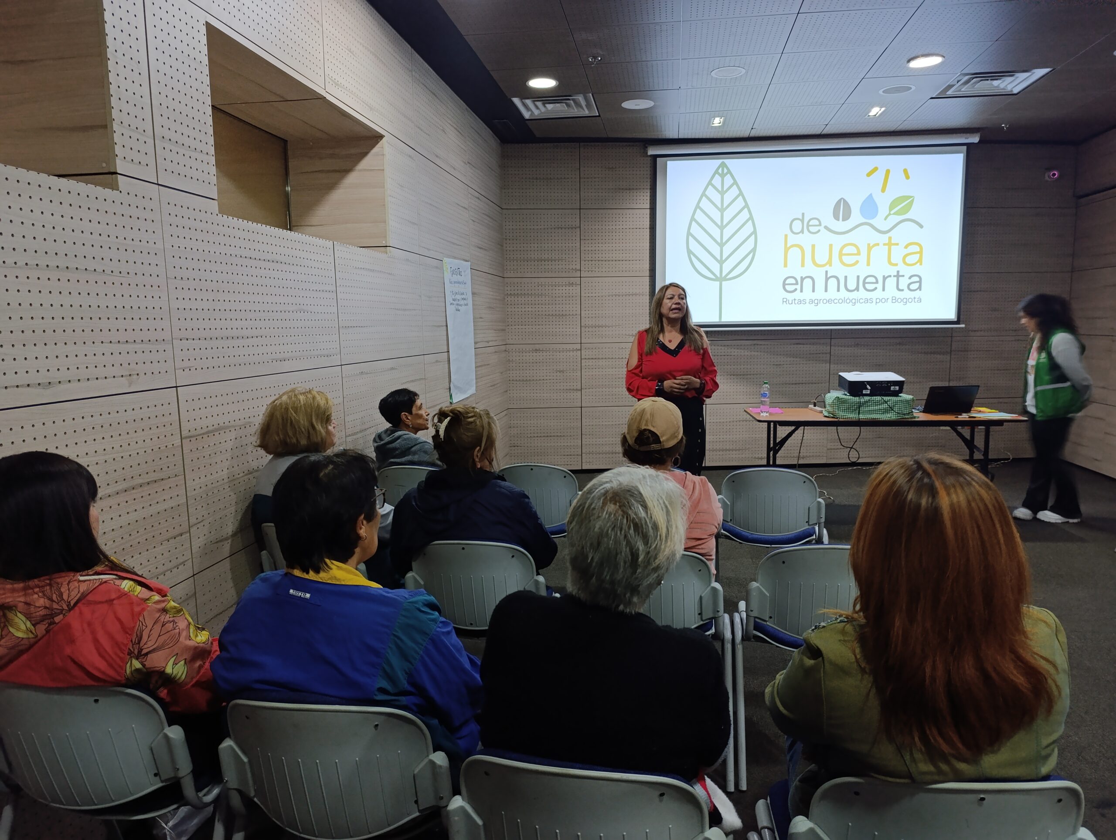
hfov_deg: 73.8
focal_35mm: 23
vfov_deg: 59.0
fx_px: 743
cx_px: 558
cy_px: 420
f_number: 1.6
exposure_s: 1/60
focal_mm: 6.14
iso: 800
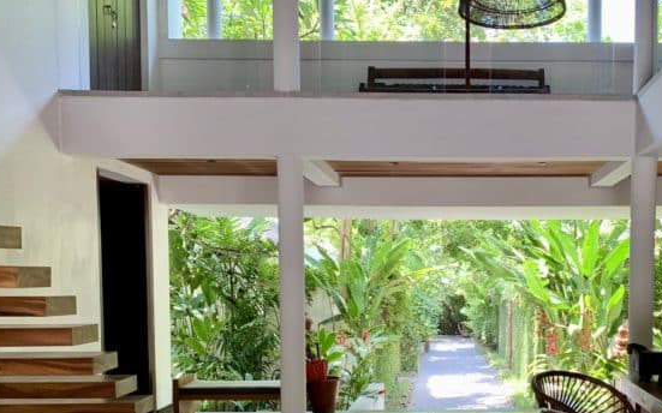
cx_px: 466
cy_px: 321
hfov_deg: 48.1
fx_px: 721
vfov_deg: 31.3
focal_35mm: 40
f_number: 1.8
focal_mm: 4.25
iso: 100
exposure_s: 1/121
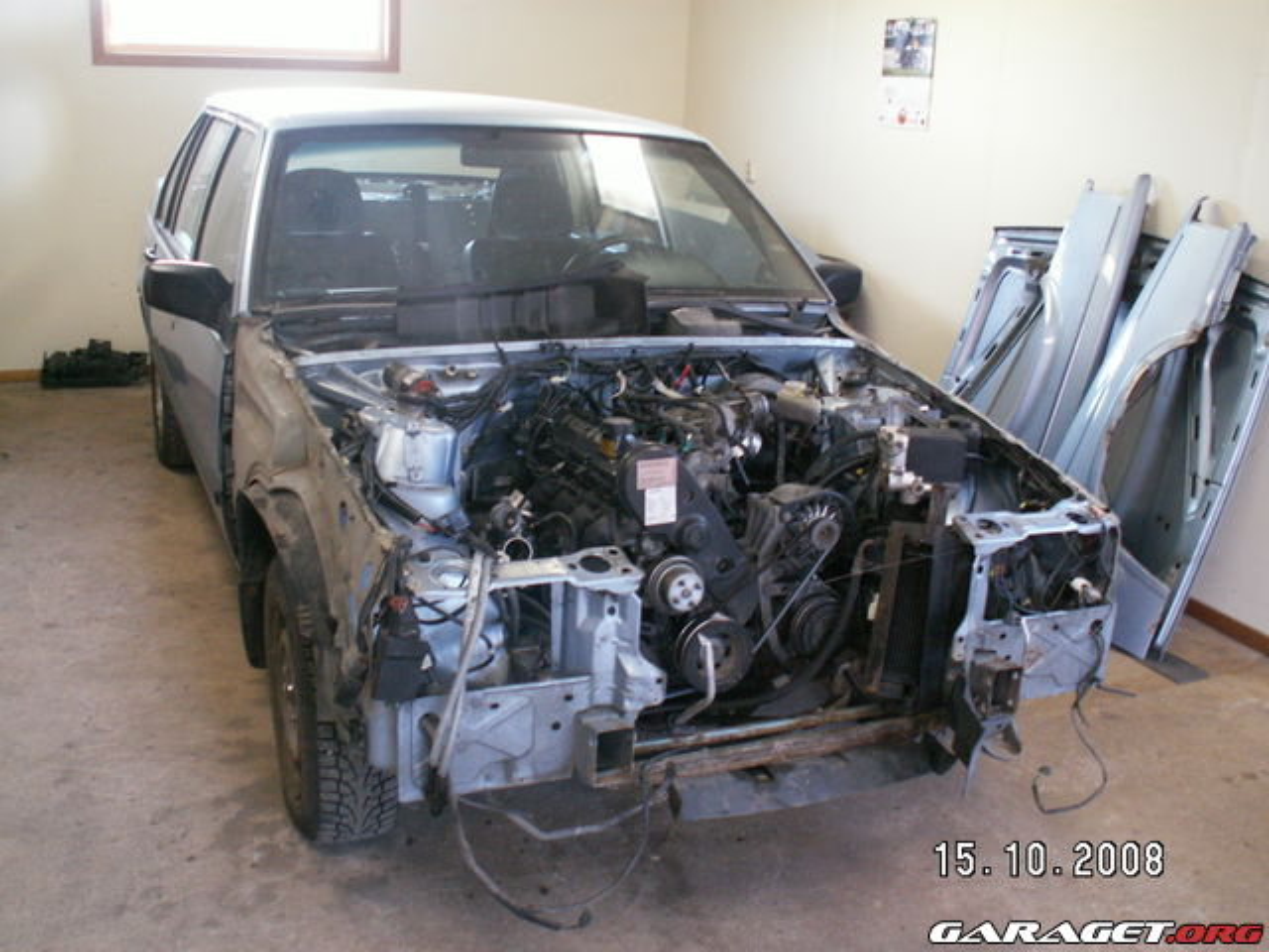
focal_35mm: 35
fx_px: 1283
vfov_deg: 40.7
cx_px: 634
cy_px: 476
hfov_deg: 52.6
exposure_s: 1/25
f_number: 2.8
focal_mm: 5.86
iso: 160
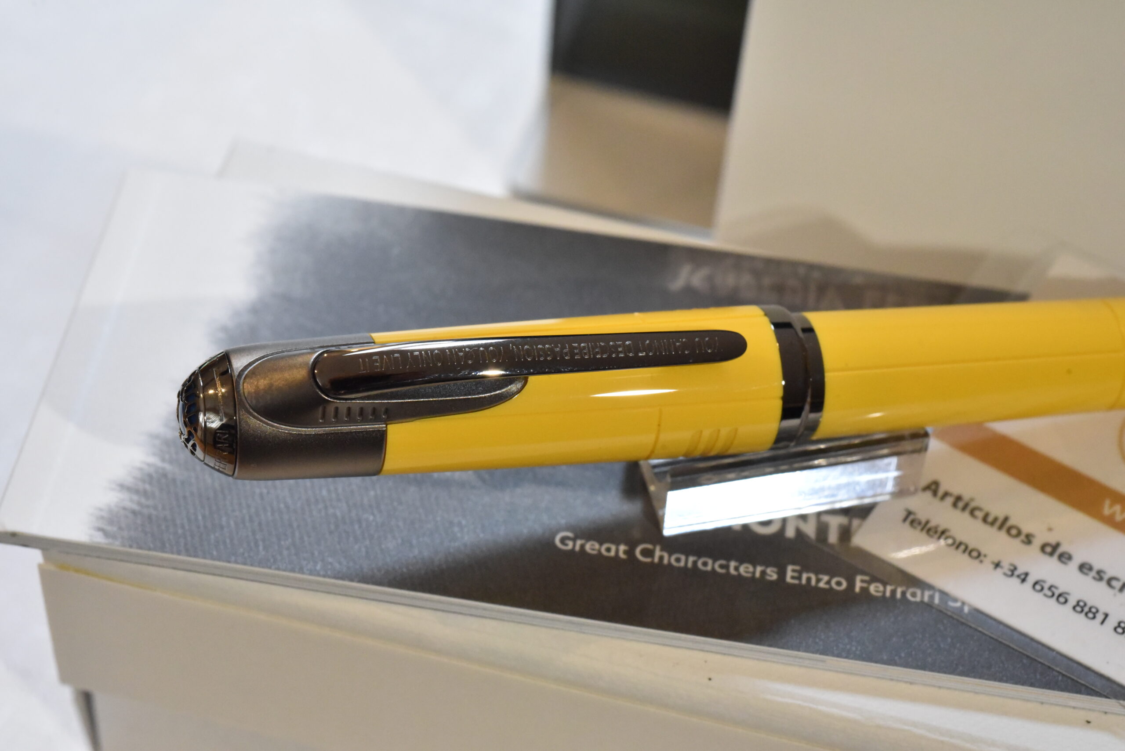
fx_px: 1876
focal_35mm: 60
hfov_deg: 33.4
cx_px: 562
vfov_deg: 22.6
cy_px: 376
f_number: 18
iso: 10000
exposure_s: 1/60
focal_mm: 60
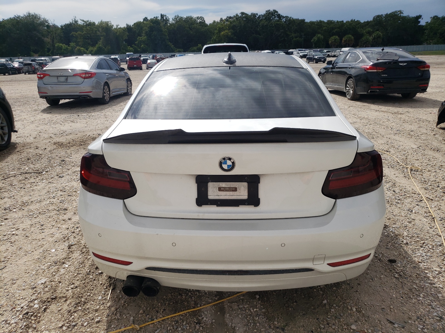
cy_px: 166
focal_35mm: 26
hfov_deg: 67.3
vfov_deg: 53.1
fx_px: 334
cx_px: 222
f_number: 1.5
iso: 50
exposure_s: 1/5000
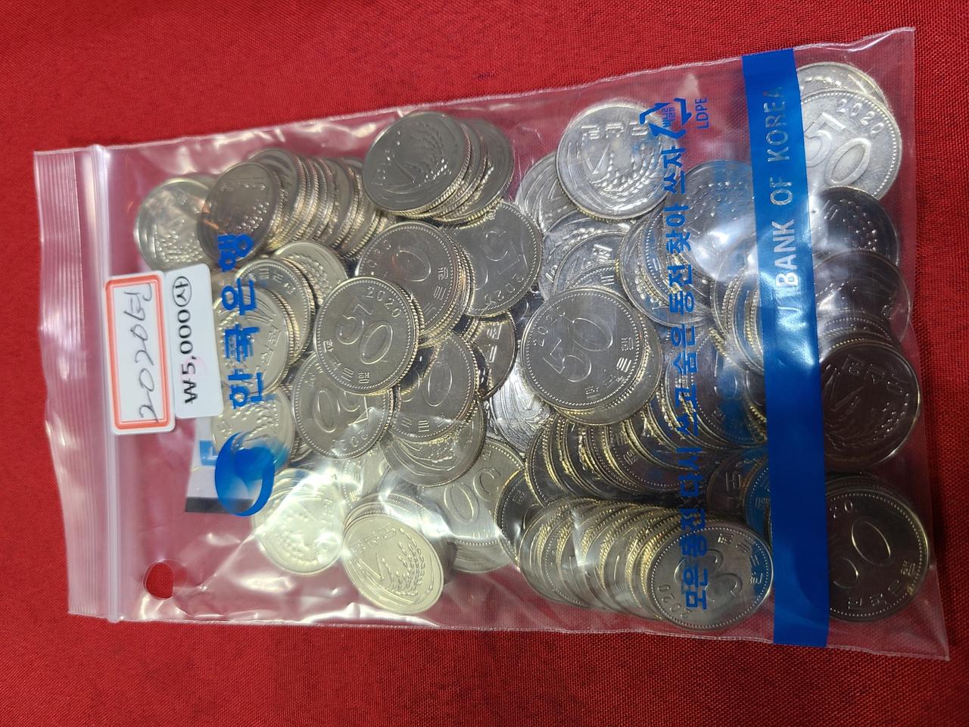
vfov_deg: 53.1
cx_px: 484
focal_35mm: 26
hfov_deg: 67.3
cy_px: 364
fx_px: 728
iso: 64
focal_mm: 5.4
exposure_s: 1/60
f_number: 1.8
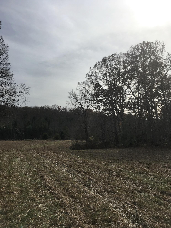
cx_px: 86
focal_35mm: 29
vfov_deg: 61.7
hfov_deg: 48.2
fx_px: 191
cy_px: 114
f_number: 2.2
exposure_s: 1/4274
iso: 25
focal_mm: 4.15
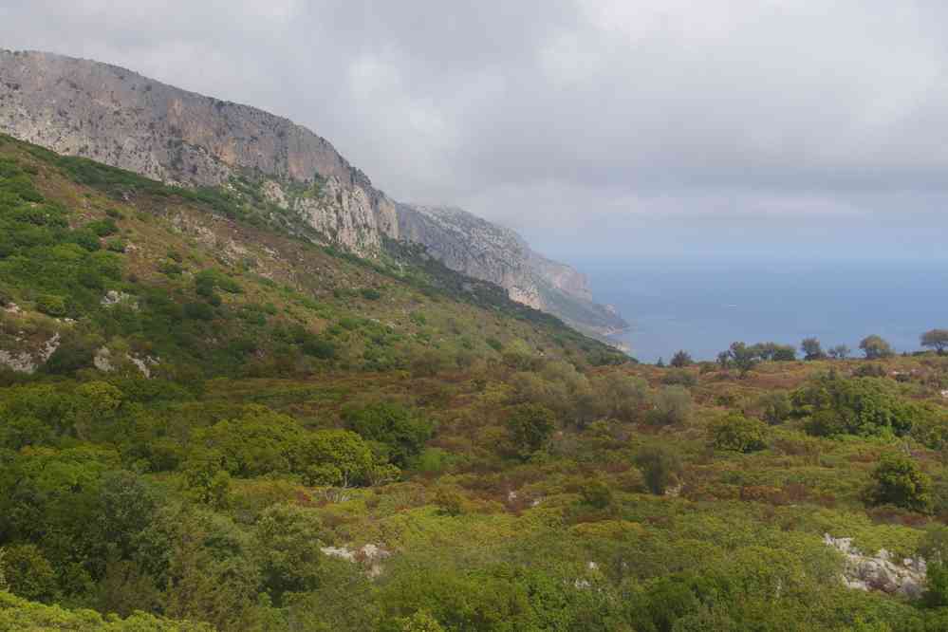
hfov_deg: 49.6
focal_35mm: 39
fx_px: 1027
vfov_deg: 34.2
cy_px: 316
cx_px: 474
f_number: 11
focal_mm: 26
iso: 200
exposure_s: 1/100
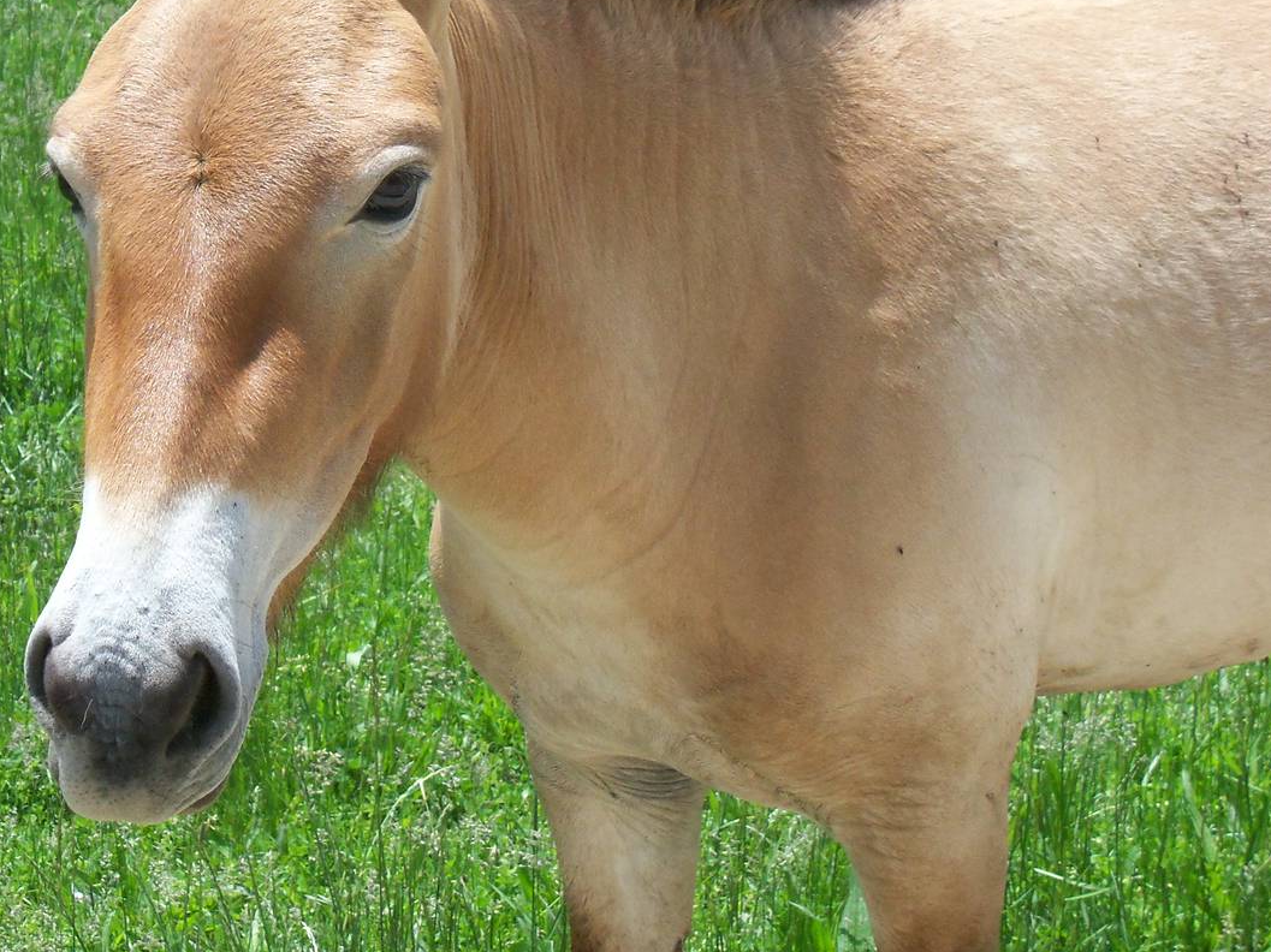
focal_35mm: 106
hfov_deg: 18.4
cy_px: 251
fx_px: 3891
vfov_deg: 13.9
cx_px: 326
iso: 200
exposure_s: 1/1000
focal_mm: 12.3
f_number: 4.1
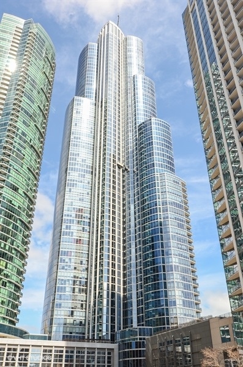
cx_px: 122
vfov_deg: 57.3
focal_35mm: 33
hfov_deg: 39.8
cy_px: 184
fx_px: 336
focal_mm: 22
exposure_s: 1/400
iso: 200
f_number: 8
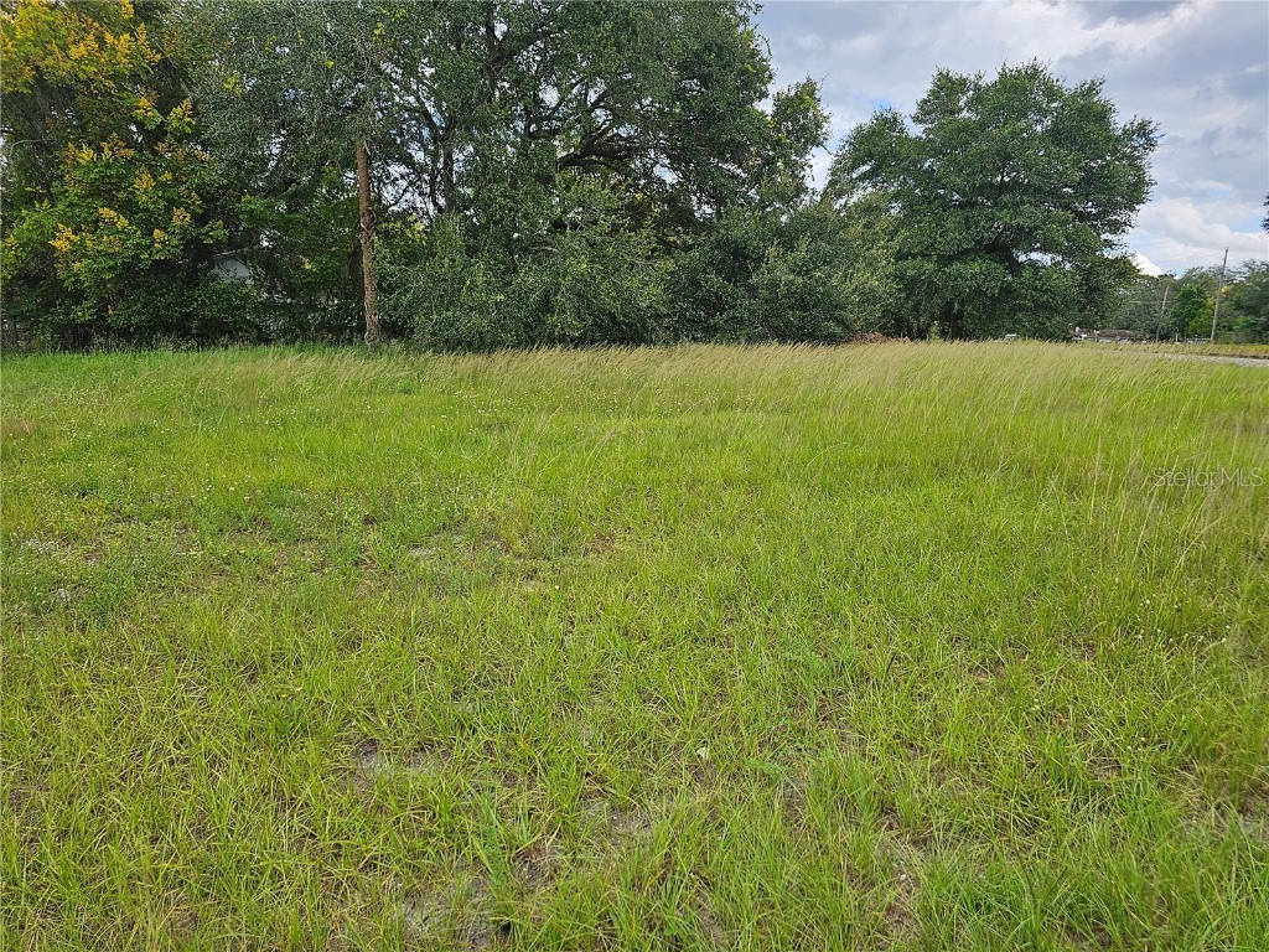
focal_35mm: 23
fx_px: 843
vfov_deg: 58.9
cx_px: 634
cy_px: 476
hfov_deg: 73.9
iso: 16
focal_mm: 6.3
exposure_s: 1/515
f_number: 1.7
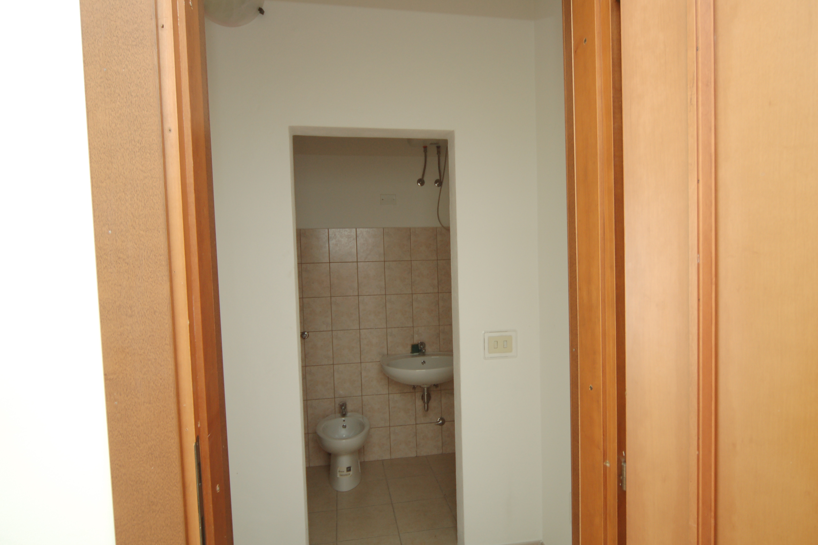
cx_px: 422
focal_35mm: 19
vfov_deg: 64.5
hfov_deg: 86.9
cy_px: 285
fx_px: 432
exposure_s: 1/15
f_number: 4.5
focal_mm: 12
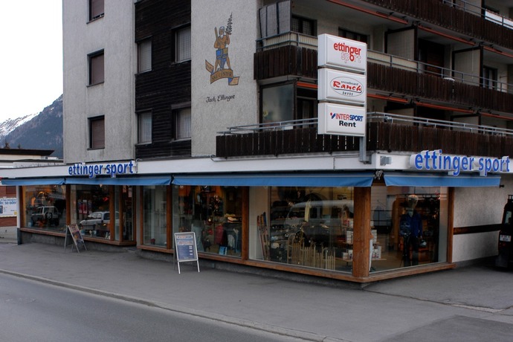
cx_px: 256
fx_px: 427
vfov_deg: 43.6
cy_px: 171
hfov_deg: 61.9
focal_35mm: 30
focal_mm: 20
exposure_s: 1/80
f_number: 4.5
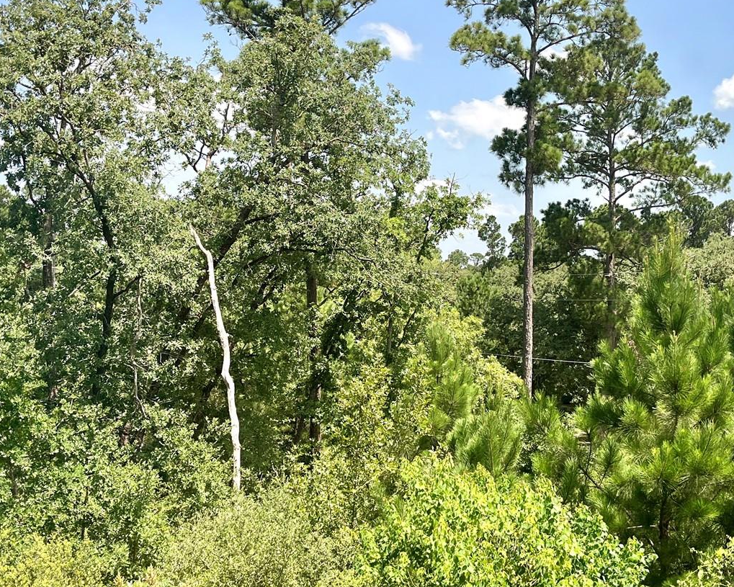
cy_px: 325
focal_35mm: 51
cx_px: 378
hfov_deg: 36.7
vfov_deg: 29.7
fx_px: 1108
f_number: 1.6
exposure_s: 1/1339
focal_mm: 5.1
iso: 50
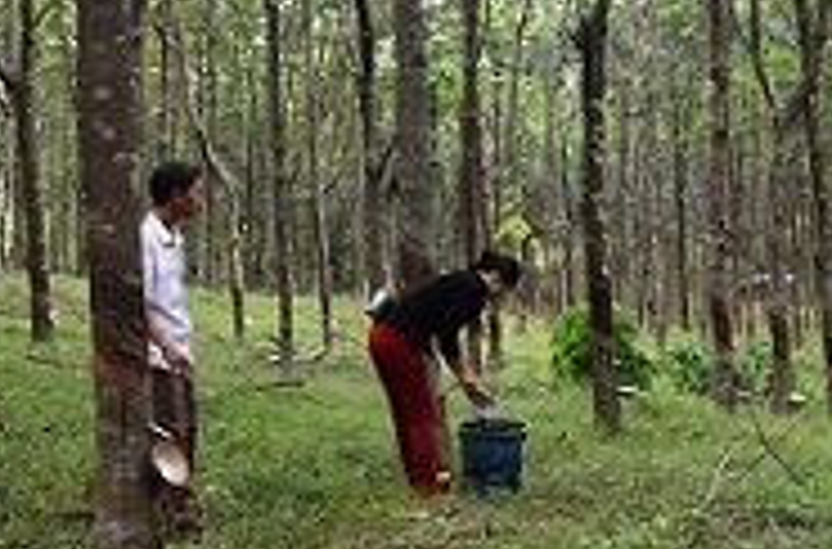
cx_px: 769
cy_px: 76
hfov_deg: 26.7
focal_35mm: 73
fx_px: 1681
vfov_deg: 18.3
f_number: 5.6
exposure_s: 1/125
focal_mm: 20
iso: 400
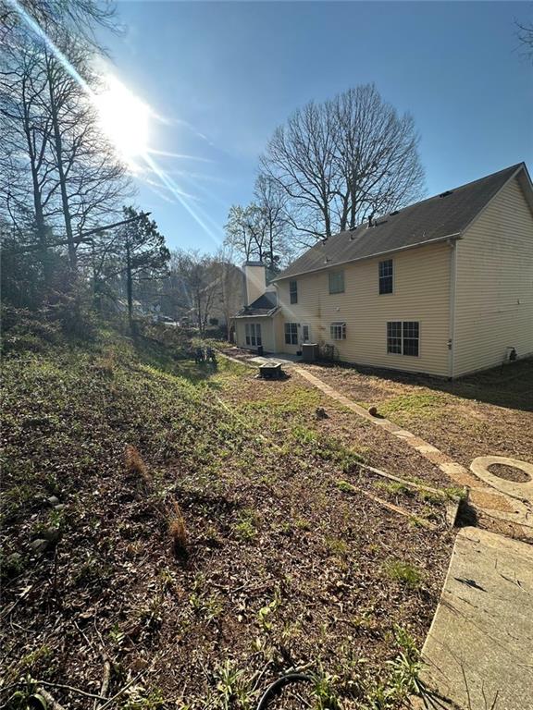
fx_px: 287
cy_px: 355
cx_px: 266
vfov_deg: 102.1
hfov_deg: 85.7
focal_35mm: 14
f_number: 2.2
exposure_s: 1/1014
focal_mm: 2.22
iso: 50
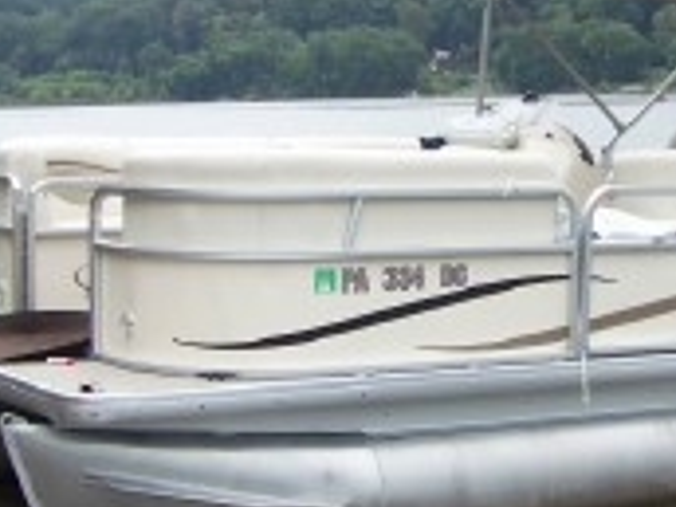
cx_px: 582
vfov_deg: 14.8
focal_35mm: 100
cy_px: 193
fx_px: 1953
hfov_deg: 19.4
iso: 64
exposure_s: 1/320
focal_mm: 6.75
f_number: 2.8
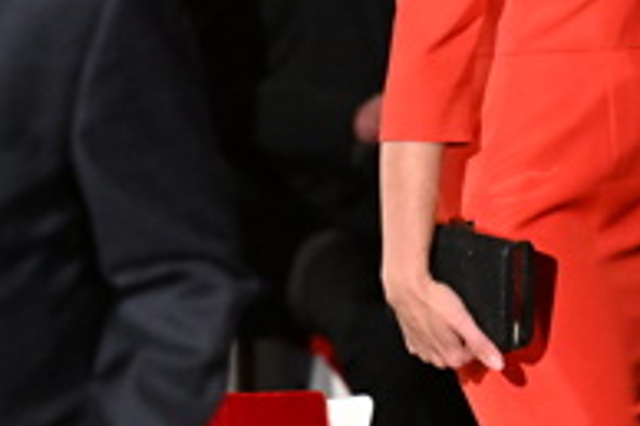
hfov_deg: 2.9
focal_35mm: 711
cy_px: -73
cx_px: 868
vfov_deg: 1.9
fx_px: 12629
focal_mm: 200
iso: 8000
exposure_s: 1/250
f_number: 4
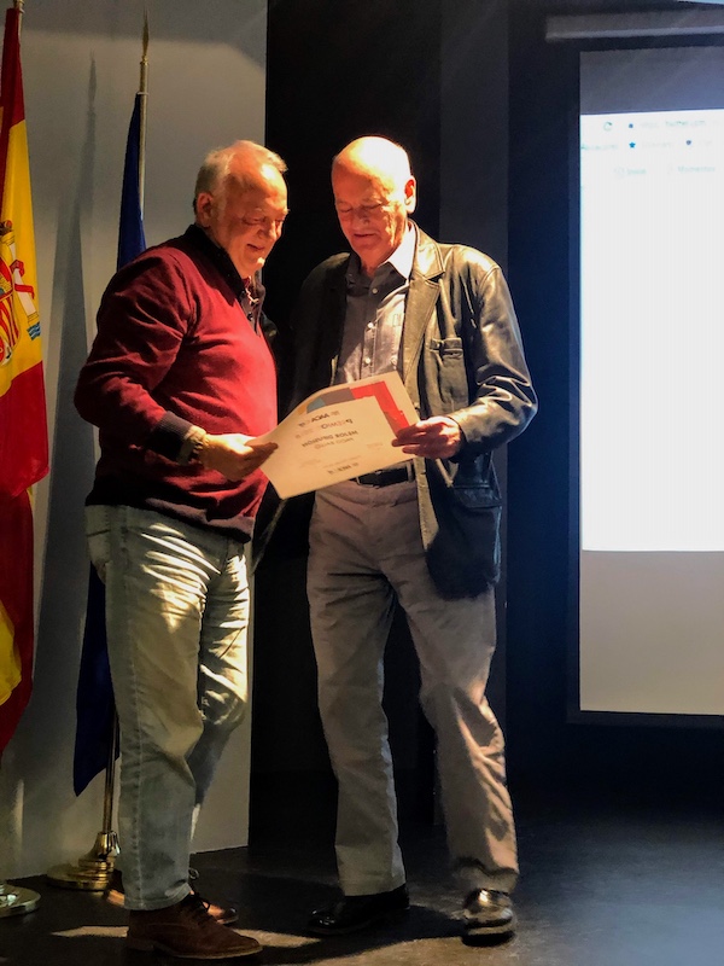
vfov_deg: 36.8
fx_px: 1450
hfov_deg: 28.0
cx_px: 362
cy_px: 483
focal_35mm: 52
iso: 160
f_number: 2.4
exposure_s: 1/13
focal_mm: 6
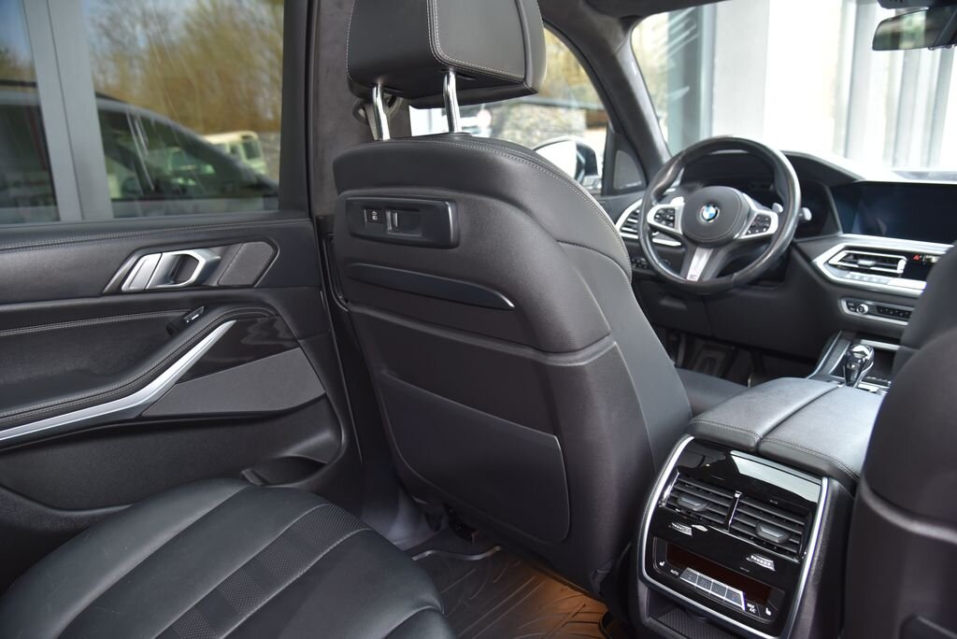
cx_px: 478
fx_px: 638
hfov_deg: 73.7
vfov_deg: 53.2
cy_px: 320
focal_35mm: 24
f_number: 4.5
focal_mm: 24
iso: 500
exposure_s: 1/60
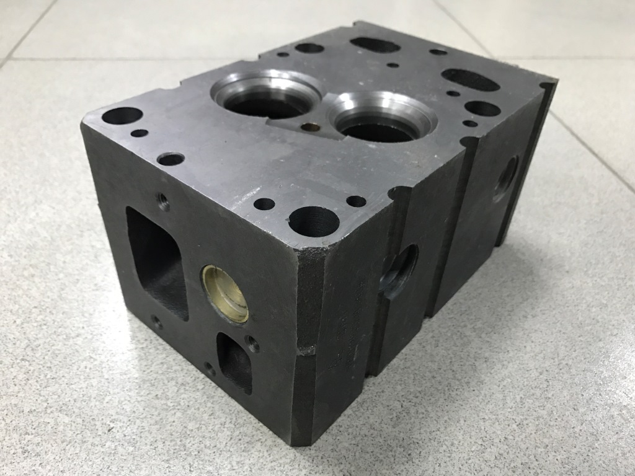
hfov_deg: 63.4
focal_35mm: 28
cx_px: 318
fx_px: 514
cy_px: 238
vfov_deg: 49.7
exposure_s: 1/17
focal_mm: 3.99
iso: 80
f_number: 1.8
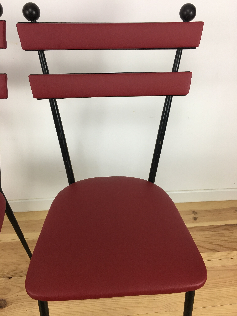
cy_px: 158
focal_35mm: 29
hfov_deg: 48.2
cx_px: 118
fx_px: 265
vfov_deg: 61.7
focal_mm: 4.15
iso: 40
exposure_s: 1/33
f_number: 2.2
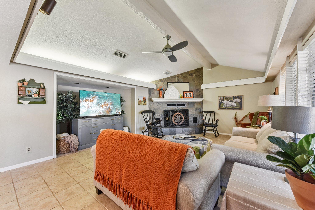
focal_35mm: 14
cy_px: 105
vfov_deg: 81.2
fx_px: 122
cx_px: 158
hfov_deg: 104.3
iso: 800
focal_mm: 14
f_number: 8
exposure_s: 1/15
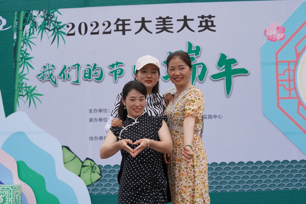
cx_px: 153
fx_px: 595
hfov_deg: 28.9
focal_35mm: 70
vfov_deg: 19.4
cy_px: 102
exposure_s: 1/640
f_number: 4.5
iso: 100
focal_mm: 70
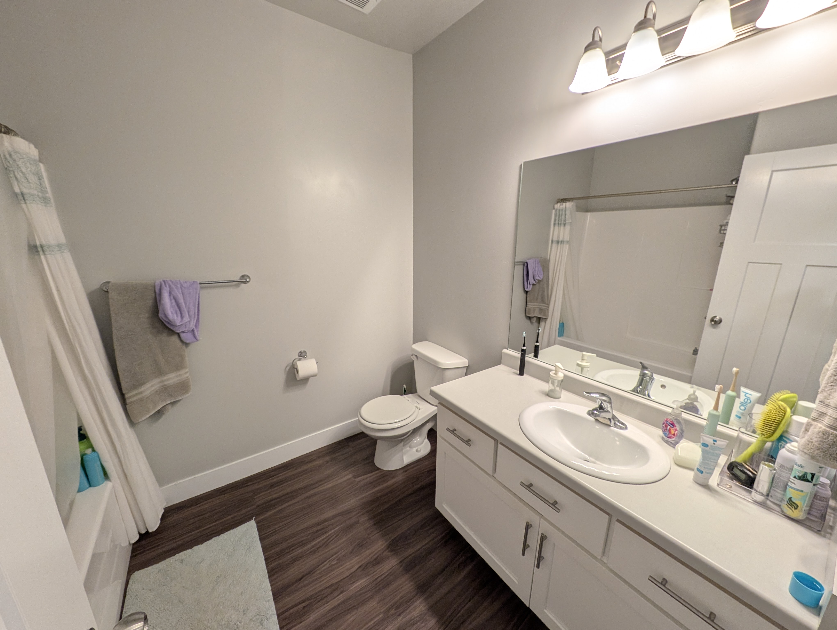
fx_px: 291
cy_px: 315
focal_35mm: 12
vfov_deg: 94.6
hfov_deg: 110.5
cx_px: 418
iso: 37
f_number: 1.95
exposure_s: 1/40
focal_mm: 2.23
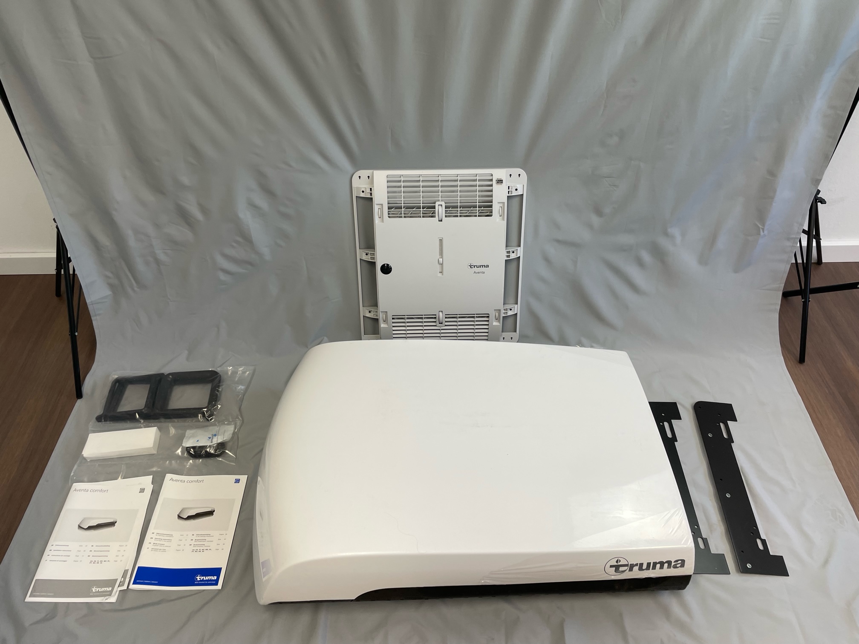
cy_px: 322
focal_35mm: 26
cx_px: 430
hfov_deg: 67.3
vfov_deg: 53.1
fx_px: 645
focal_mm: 4.2
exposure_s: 1/100
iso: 40
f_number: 1.6
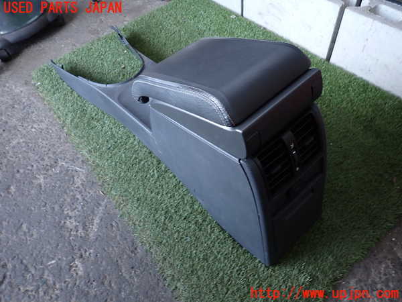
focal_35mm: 25
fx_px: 290
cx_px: 201
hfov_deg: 69.4
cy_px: 151
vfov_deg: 54.9
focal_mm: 4.5
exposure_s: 1/40
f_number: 2
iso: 200
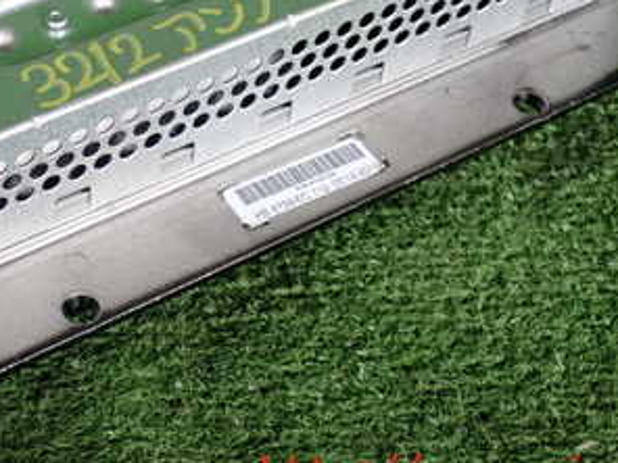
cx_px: 106
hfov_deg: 23.2
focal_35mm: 83
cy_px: 33
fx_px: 1482
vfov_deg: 17.5
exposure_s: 1/125
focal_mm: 7.31
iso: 200
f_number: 2.8
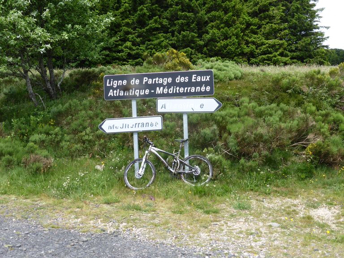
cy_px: 129
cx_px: 172
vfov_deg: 32.9
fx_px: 437
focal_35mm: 44
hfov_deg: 42.9
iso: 100
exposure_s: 1/400
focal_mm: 7.9
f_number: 4.1
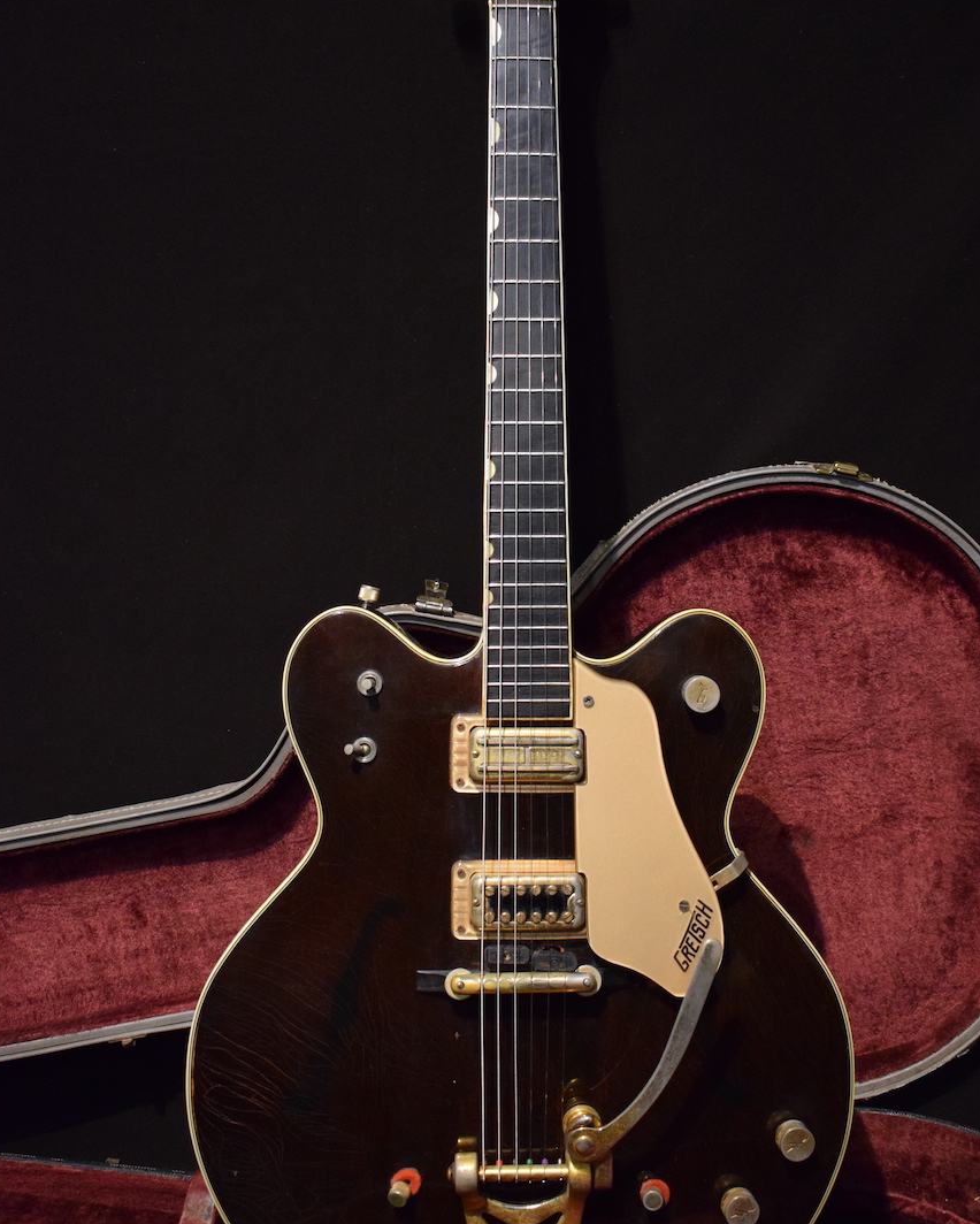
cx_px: 527
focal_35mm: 42
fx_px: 1510
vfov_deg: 44.1
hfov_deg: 35.9
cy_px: 579
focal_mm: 21
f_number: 3.8
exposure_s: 1/30
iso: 2500
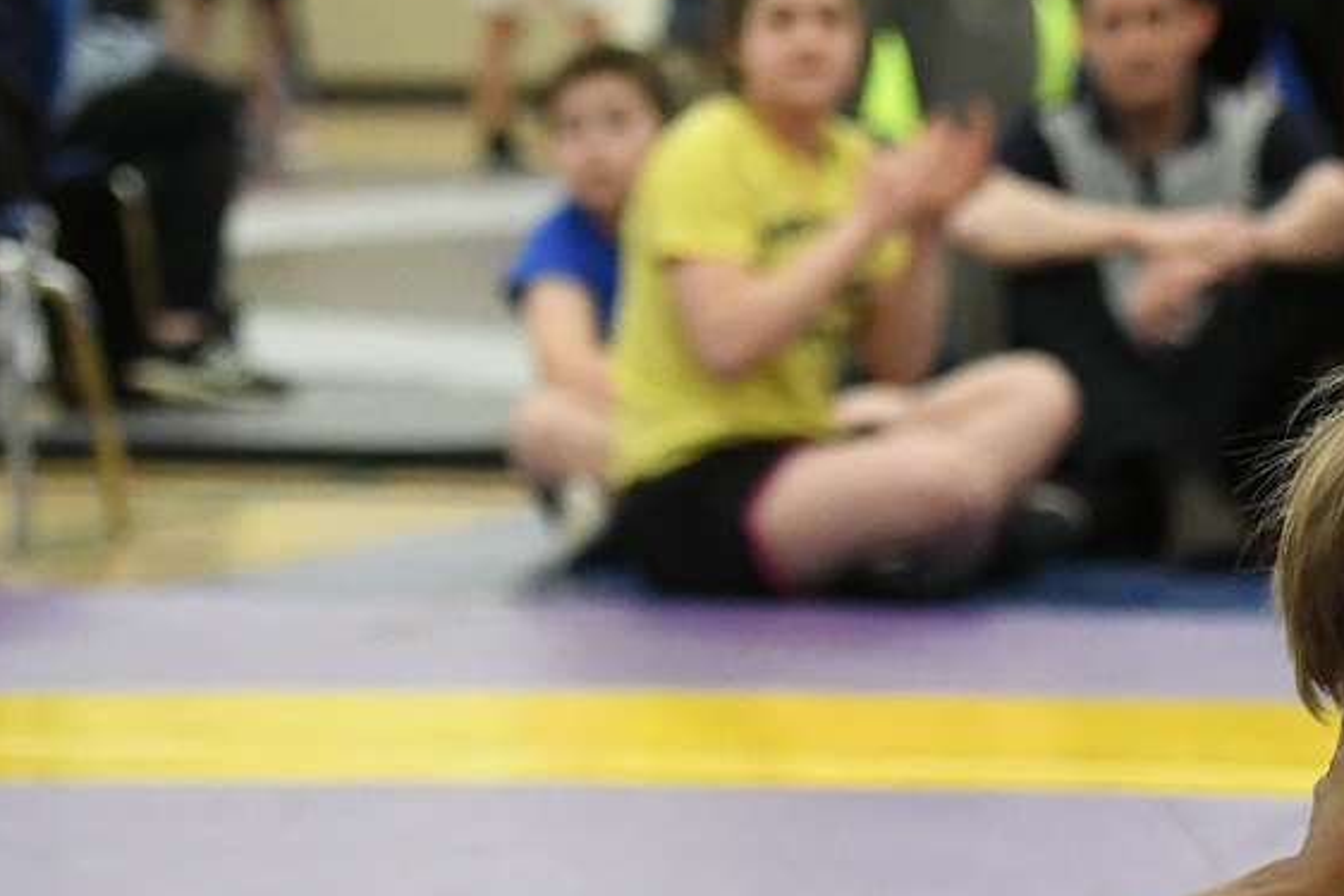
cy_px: 852
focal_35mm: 262
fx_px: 9789
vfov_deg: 5.2
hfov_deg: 7.8
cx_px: 1501
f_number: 2.8
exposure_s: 1/1000
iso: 9000
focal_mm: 75
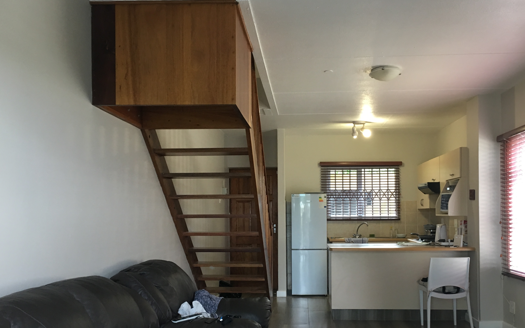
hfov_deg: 55.2
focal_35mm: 35
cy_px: 206
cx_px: 290
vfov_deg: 36.1
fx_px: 501
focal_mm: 4.15
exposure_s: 1/33
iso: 125
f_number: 2.2
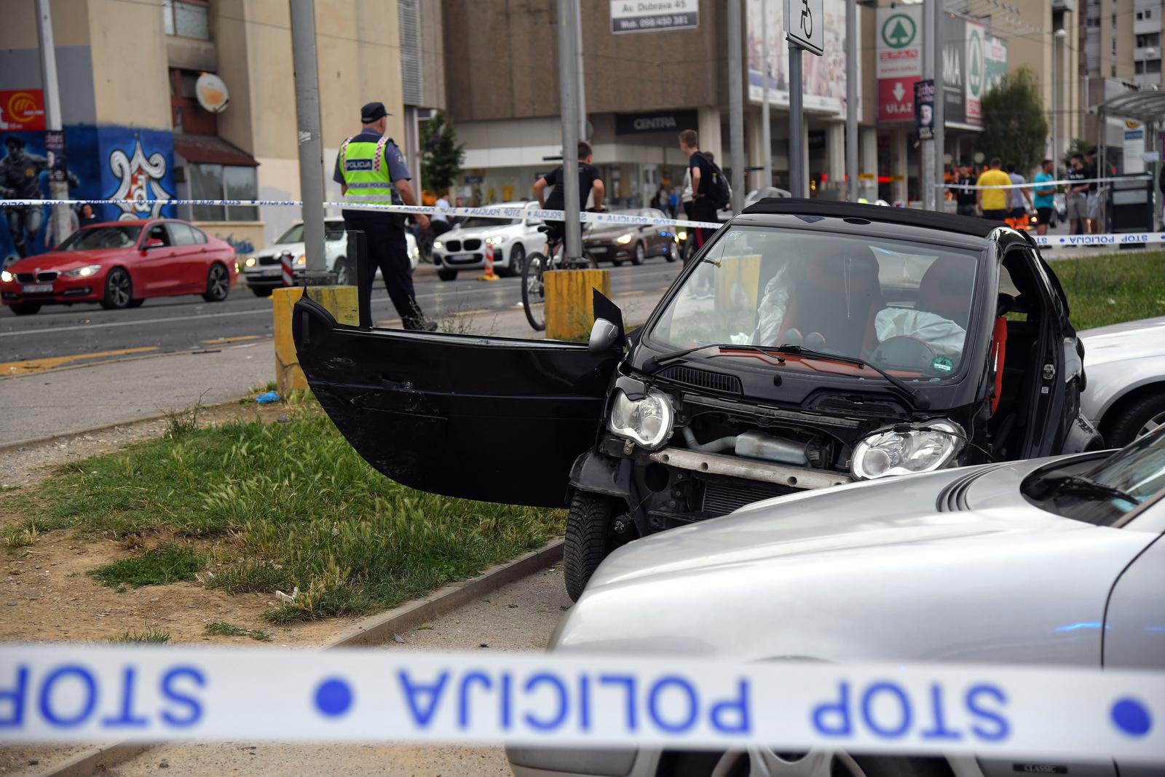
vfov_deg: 20.6
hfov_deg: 30.5
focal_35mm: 66
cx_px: 582
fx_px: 2136
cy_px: 388
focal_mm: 66
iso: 800
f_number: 4.5
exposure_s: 1/500
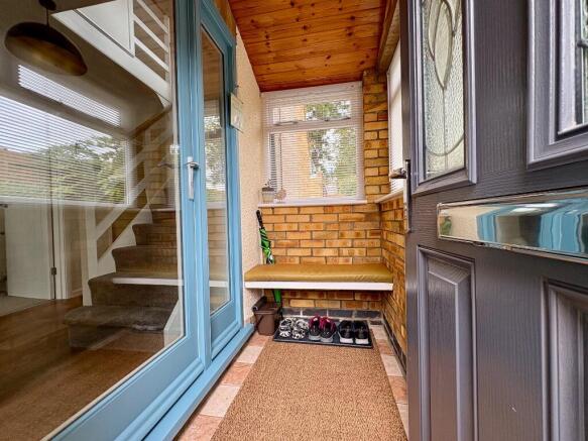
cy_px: 220
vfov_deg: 85.7
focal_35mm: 14
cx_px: 294
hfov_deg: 102.1
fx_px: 238
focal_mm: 2.22
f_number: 2.2
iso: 80
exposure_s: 1/110
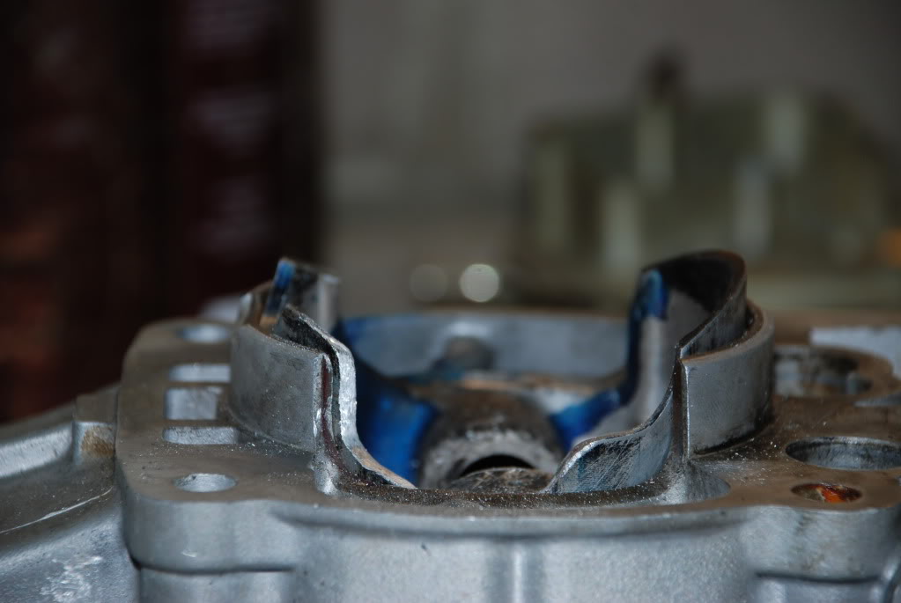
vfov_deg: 6.8
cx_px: 450
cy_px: 302
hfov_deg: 10.1
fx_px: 5075
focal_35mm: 202
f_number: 5.6
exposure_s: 1/60
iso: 200
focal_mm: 135
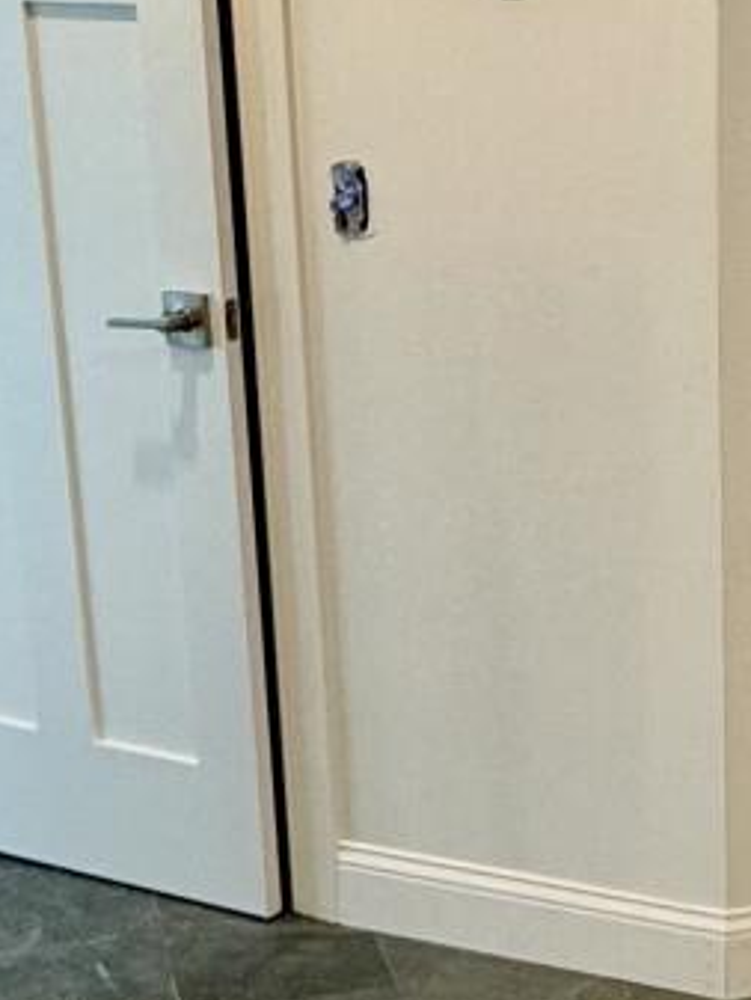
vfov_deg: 23.4
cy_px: 665
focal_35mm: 83
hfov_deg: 17.3
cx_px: 772
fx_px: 2399
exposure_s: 1/60
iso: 200
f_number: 2.2
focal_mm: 2.22
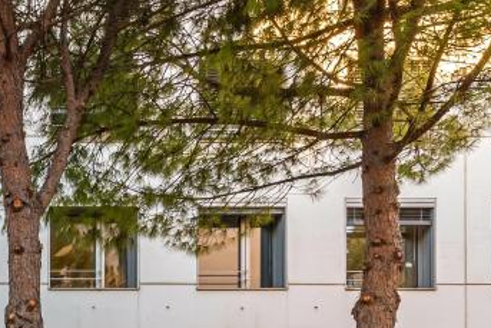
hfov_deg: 24.7
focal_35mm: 56
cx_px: -295
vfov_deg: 18.8
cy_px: 589
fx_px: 764
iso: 800
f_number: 9
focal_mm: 15
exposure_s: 1/160
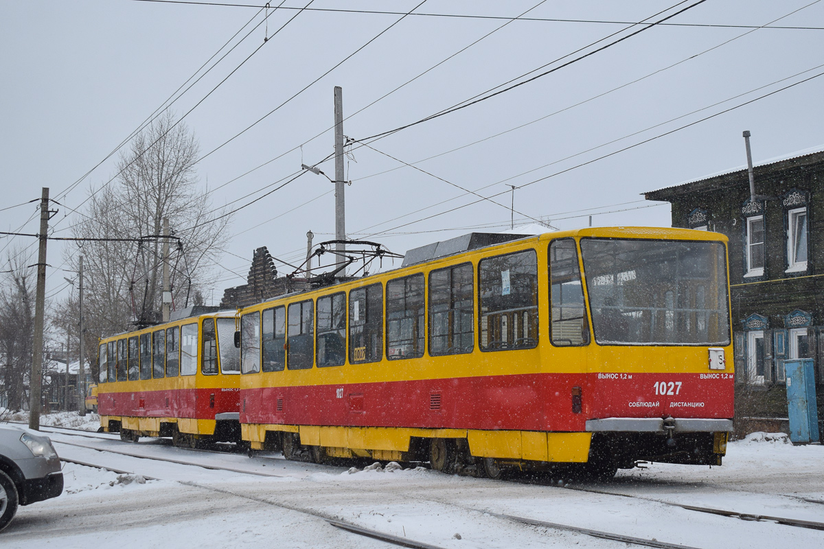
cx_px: 412
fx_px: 1202
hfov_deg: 37.9
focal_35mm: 52
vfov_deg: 25.8
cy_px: 274
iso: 400
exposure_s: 1/800
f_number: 5.6
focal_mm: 35
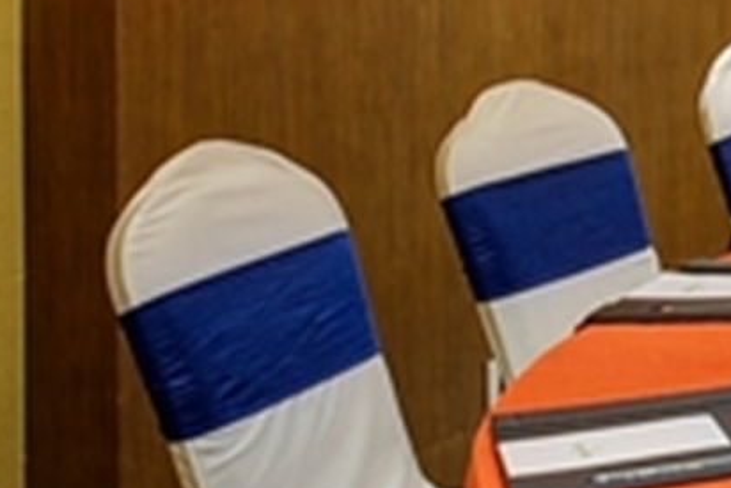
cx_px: 1904
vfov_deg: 13.0
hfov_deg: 13.1
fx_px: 2072
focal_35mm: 102
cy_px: -128
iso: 250
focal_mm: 14
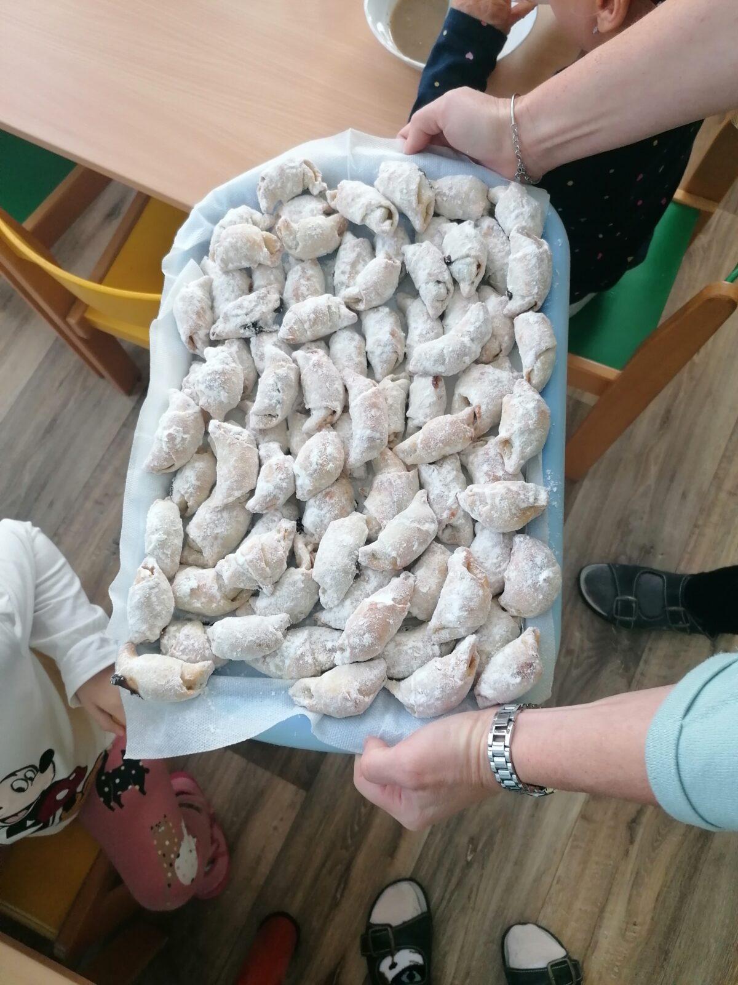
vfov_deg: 65.3
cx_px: 369
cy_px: 492
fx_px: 768
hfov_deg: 51.4
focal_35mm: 27
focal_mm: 4.75
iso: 200
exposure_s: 1/100
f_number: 1.8
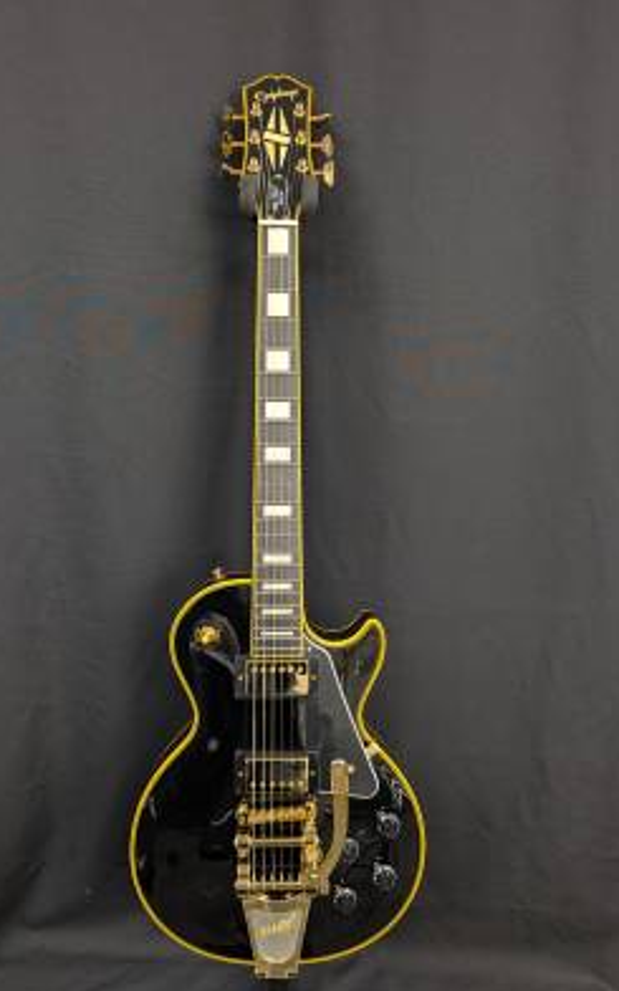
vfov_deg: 70.4
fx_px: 702
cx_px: 284
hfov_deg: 47.6
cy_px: 498
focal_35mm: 26
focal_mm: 6.9
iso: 83
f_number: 1.68
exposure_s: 1/32.3
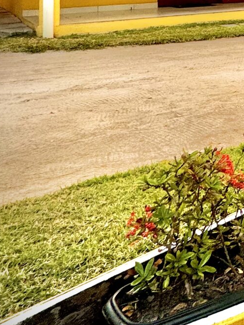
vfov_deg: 30.5
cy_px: -59
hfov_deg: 19.0
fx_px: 508
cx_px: 465
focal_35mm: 54
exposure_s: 1/99
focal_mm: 2.22
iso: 50
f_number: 2.2
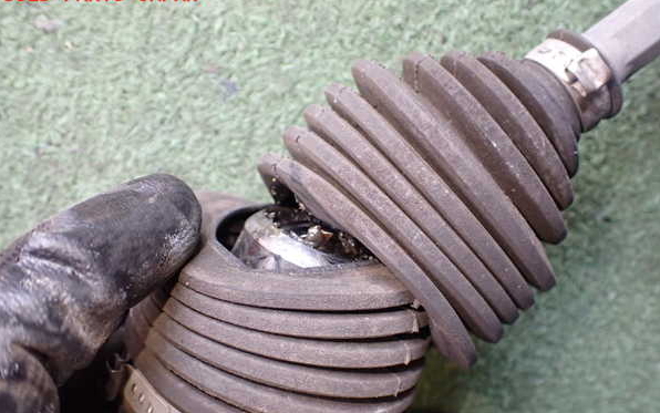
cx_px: 329
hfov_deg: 59.6
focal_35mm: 32
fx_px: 576
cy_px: 229
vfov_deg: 39.4
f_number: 2.3
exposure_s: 1/125
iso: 500
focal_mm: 5.4
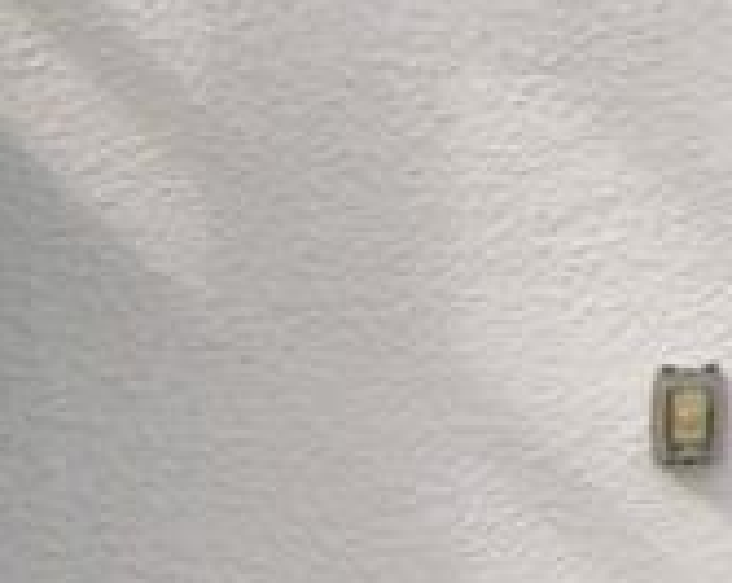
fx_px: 2920
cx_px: 3292
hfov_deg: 7.2
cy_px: -18
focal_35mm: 135
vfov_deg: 11.3
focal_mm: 10
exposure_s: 1/800
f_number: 4.5
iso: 100
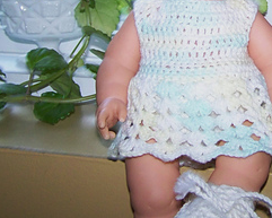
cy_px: 7
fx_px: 620
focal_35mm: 77
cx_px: 235
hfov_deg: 24.2
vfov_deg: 19.4
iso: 200
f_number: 2.8
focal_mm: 6.3
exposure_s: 1/30
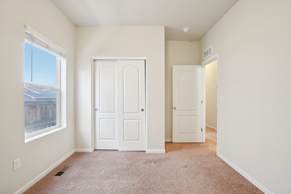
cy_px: 97
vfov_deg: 77.3
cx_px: 146
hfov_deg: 100.4
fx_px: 121
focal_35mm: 15
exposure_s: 1/13
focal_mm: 10
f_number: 8
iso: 400
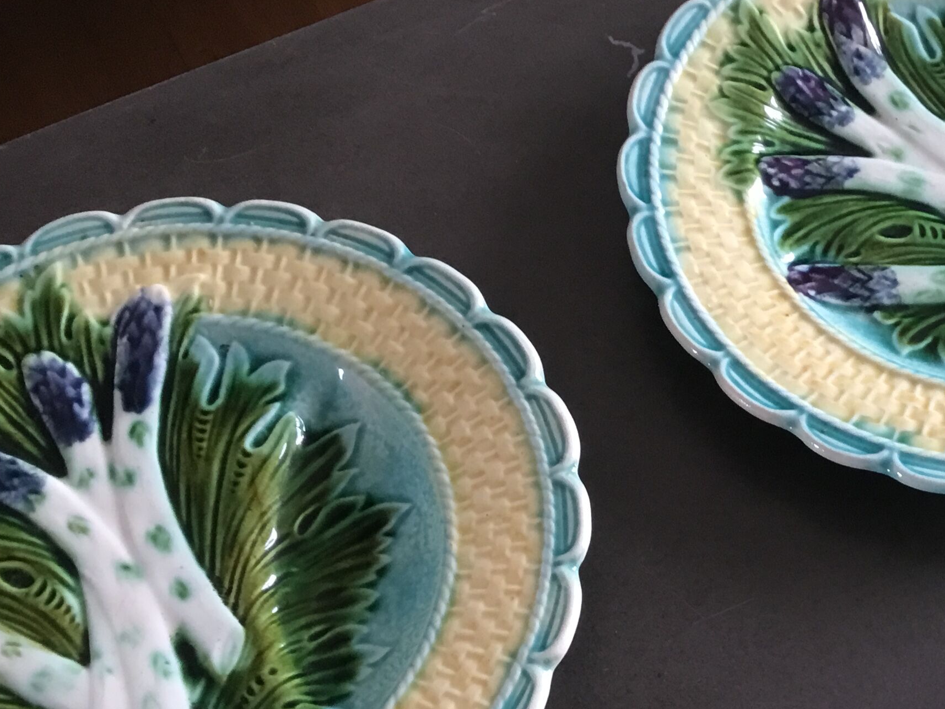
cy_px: 573
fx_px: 1611
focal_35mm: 59
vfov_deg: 24.4
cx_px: 776
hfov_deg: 31.7
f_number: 2.4
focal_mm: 3.3
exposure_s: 1/33
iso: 100
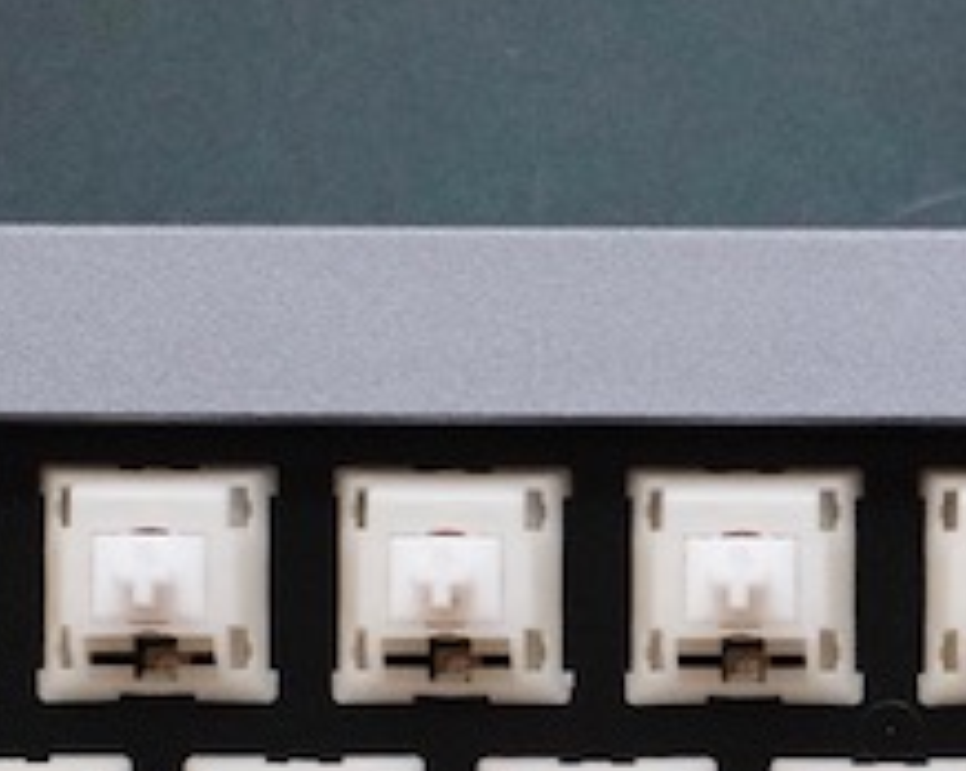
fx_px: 8341
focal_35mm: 292
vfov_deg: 5.3
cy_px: 1028
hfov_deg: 6.6
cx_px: 1214
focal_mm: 35
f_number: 2
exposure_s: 1/100
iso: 2500
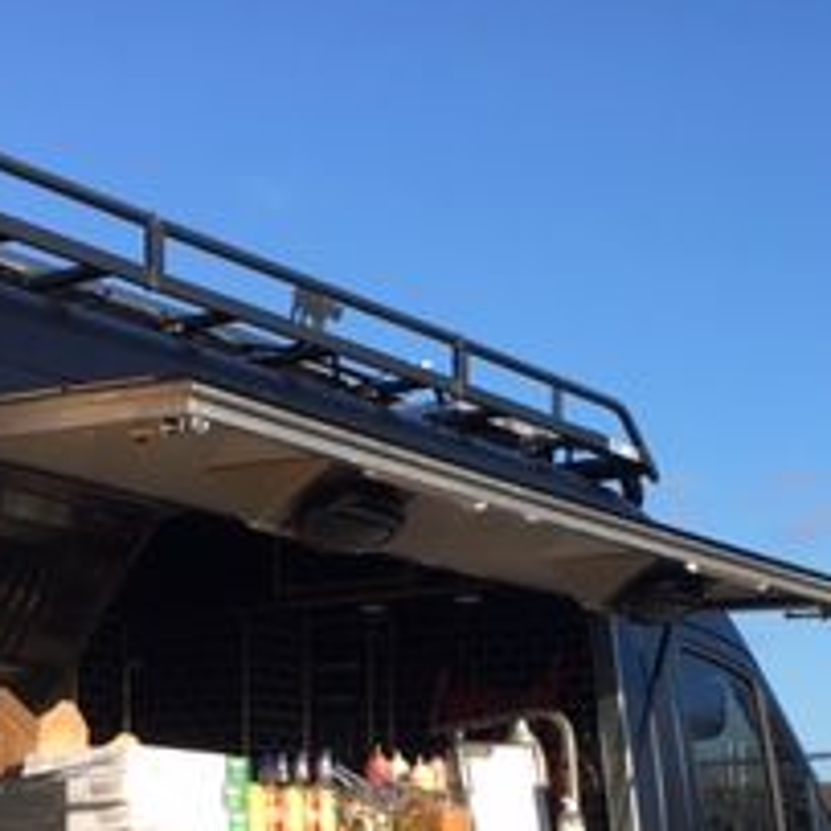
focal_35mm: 81
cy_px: 798
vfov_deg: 20.8
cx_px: 422
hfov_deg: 21.4
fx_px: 2200
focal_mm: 4.15
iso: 25
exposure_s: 1/785
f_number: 2.2
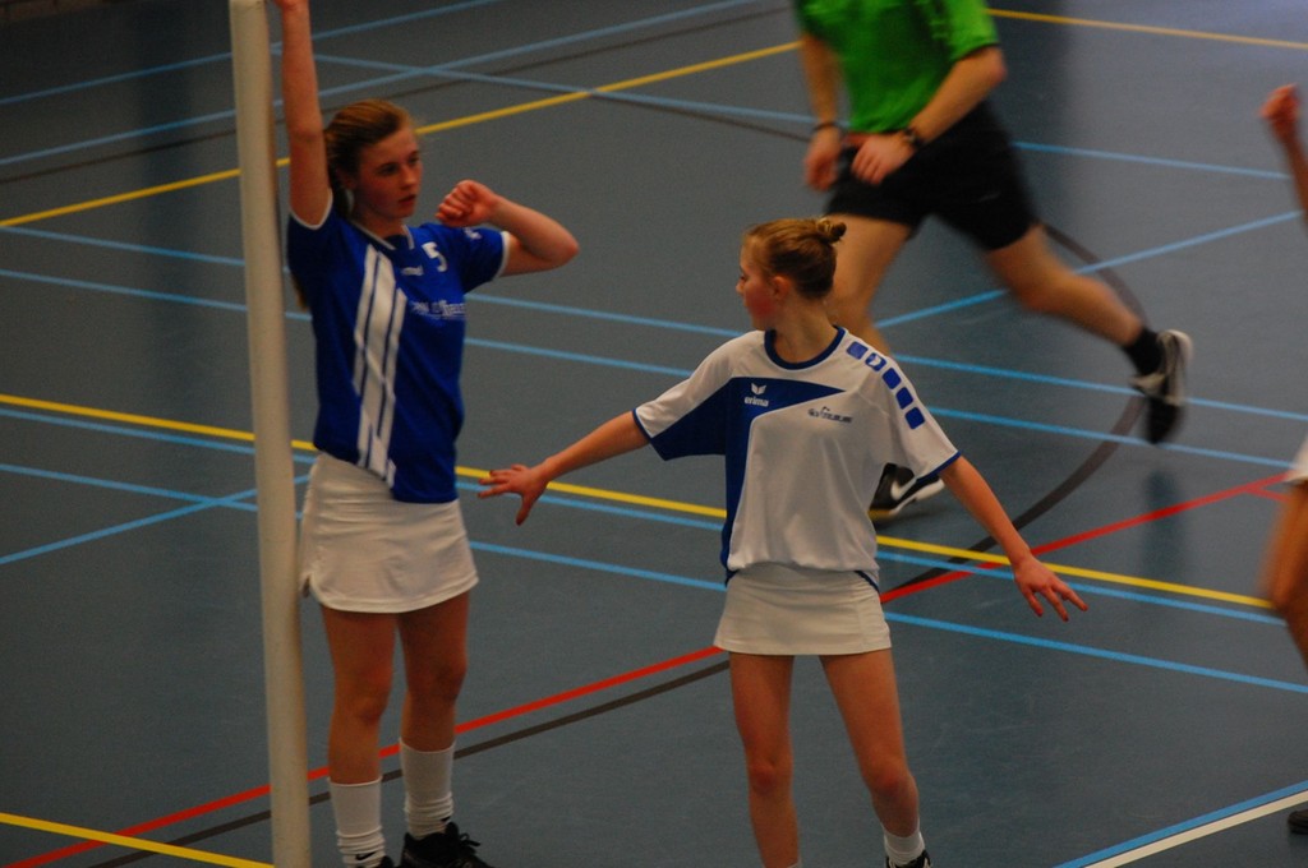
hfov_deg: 11.8
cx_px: 654
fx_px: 6314
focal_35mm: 174
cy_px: 434
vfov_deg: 7.9
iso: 800
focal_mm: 116
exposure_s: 1/50
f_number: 4.8
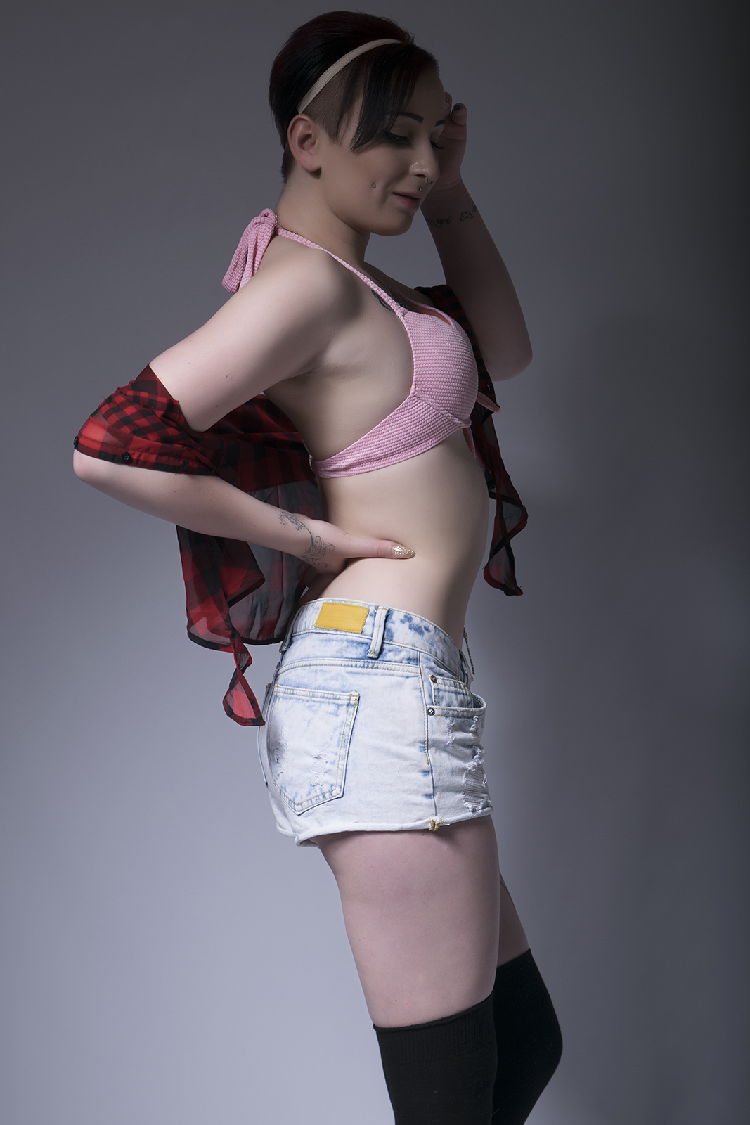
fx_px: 2249
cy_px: 562
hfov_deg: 18.9
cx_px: 375
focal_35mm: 72
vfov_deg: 28.1
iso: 100
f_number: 7.1
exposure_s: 1/200
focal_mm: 48
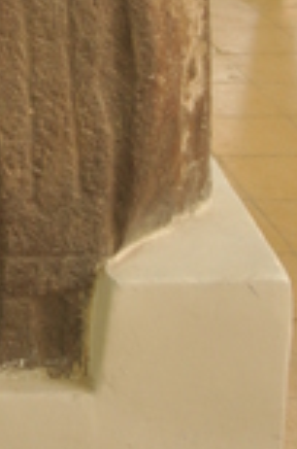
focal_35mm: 116
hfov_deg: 10.9
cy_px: -359
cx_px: -249
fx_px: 1442
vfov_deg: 15.3
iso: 200
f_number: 3.5
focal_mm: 18
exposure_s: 1/20
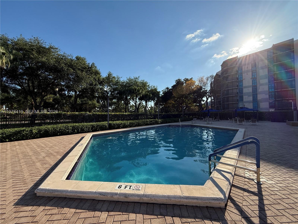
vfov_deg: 85.7
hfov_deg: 102.1
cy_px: 112
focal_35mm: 14
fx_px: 121
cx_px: 149
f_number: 2.2
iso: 64
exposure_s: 1/1901
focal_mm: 2.22
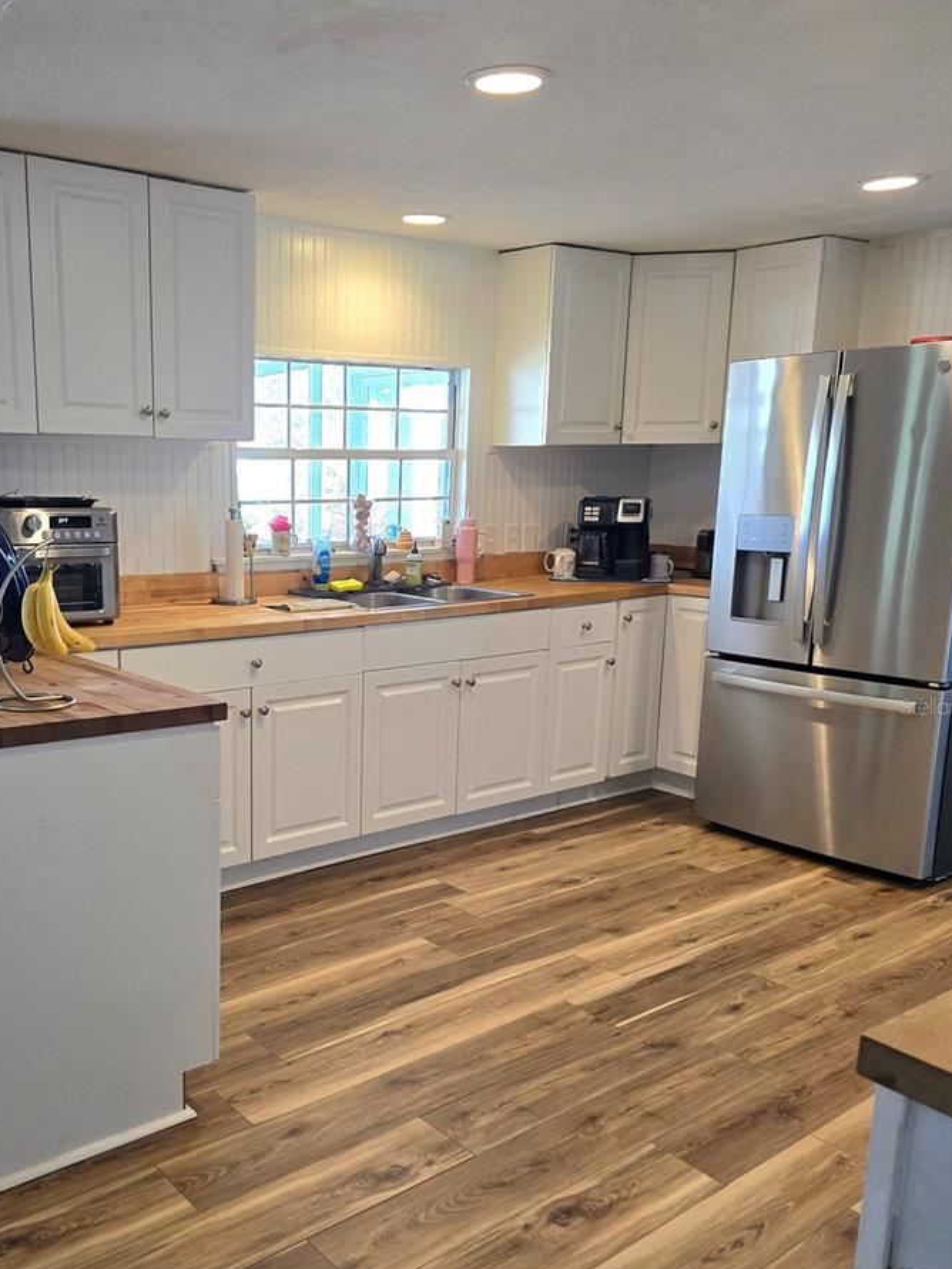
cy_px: 706
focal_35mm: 31
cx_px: 359
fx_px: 1136
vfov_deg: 58.2
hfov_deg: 45.1
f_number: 1.7
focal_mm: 6.3
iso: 400
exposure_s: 1/120
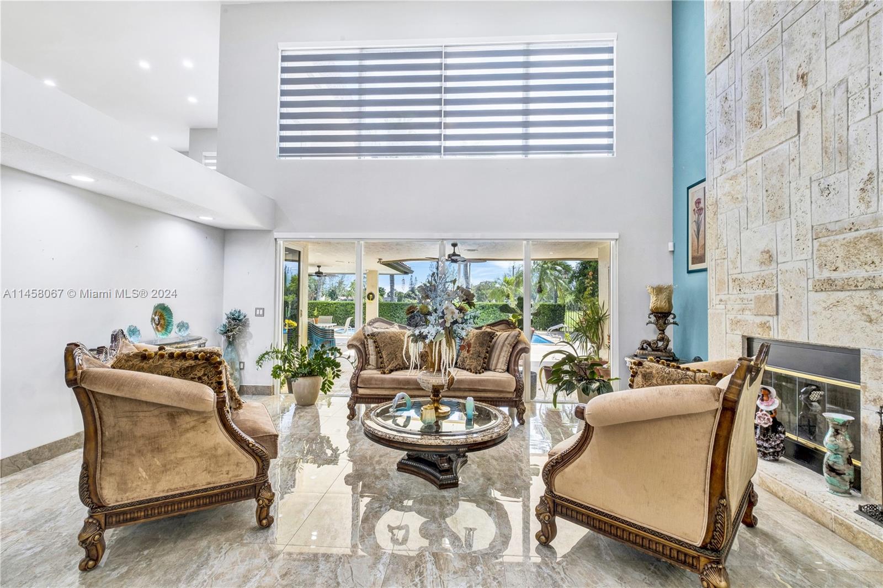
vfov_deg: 77.3
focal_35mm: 15
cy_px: 294
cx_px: 442
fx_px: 368
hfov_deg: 100.4
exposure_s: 1/30
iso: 250
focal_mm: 10
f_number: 8
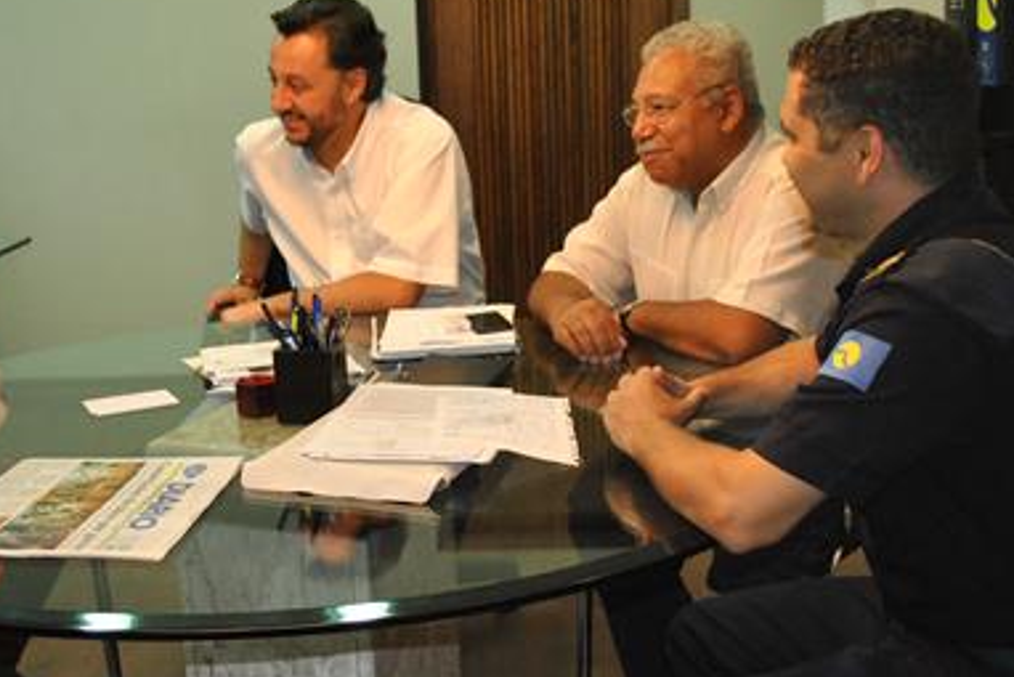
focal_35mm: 51
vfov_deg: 26.5
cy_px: 361
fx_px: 1437
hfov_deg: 38.8
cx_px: 425
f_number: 4.2
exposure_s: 1/30
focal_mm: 26
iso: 800
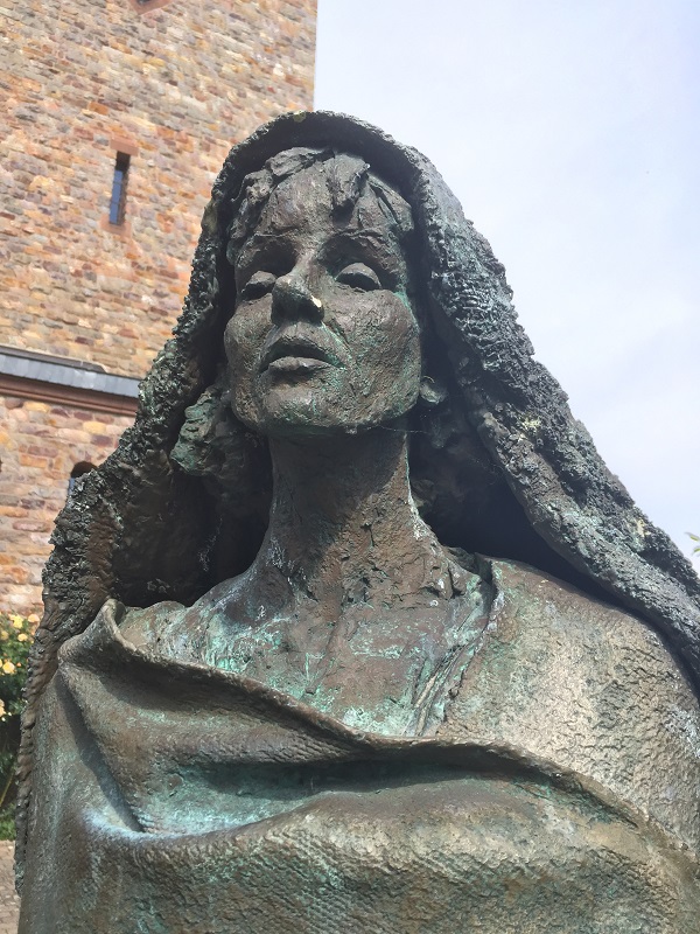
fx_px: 782
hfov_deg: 48.2
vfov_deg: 61.7
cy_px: 467
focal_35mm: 29
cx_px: 350
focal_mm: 4.15
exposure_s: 1/775
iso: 32
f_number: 2.2
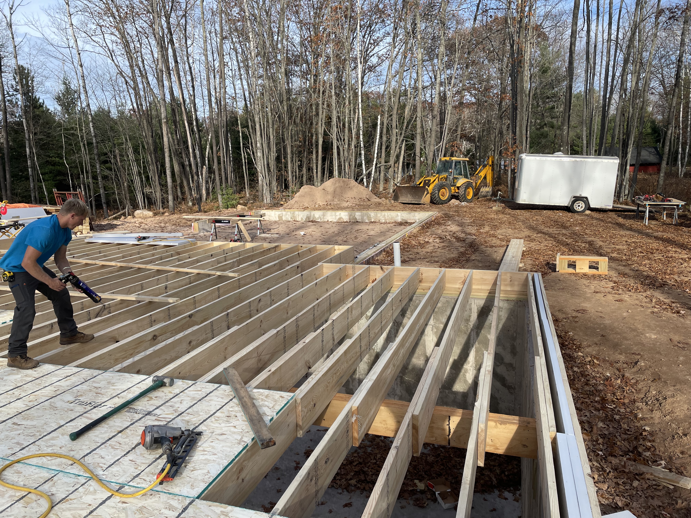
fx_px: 519
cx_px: 346
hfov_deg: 67.3
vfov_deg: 53.1
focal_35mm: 26
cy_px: 259
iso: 32
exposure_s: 1/1490
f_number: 1.6
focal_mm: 4.2
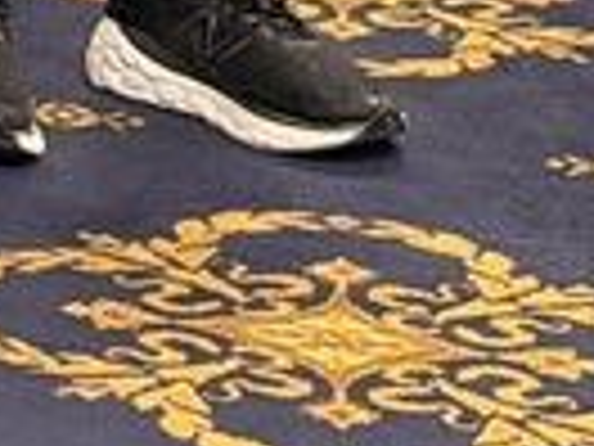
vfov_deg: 3.8
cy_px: -1185
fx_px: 6383
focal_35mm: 372
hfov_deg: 4.9
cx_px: -1476
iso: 400
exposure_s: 1/40
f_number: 1.78
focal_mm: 6.76
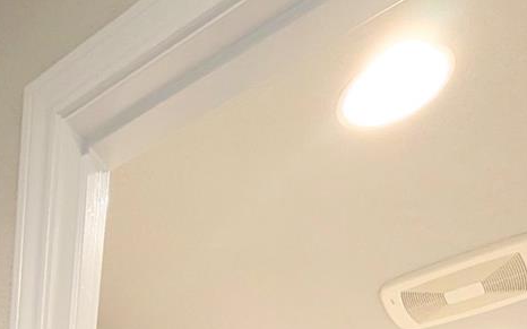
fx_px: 603
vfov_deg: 14.3
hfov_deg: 36.6
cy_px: 831
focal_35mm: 42
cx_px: -101
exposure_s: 1/40
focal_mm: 2.02
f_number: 1.7
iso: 163
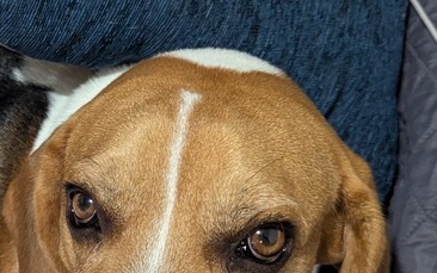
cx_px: 2
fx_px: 846
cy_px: 187
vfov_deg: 18.3
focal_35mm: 71
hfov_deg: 27.4
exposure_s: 1/83
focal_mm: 6.81
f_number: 1.85
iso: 1879
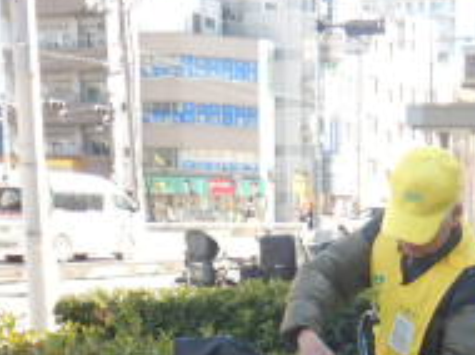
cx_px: 435
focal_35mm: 81
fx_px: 1110
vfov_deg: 16.8
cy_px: 502
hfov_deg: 23.5
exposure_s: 1/250
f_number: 2.8
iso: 125
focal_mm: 4.3
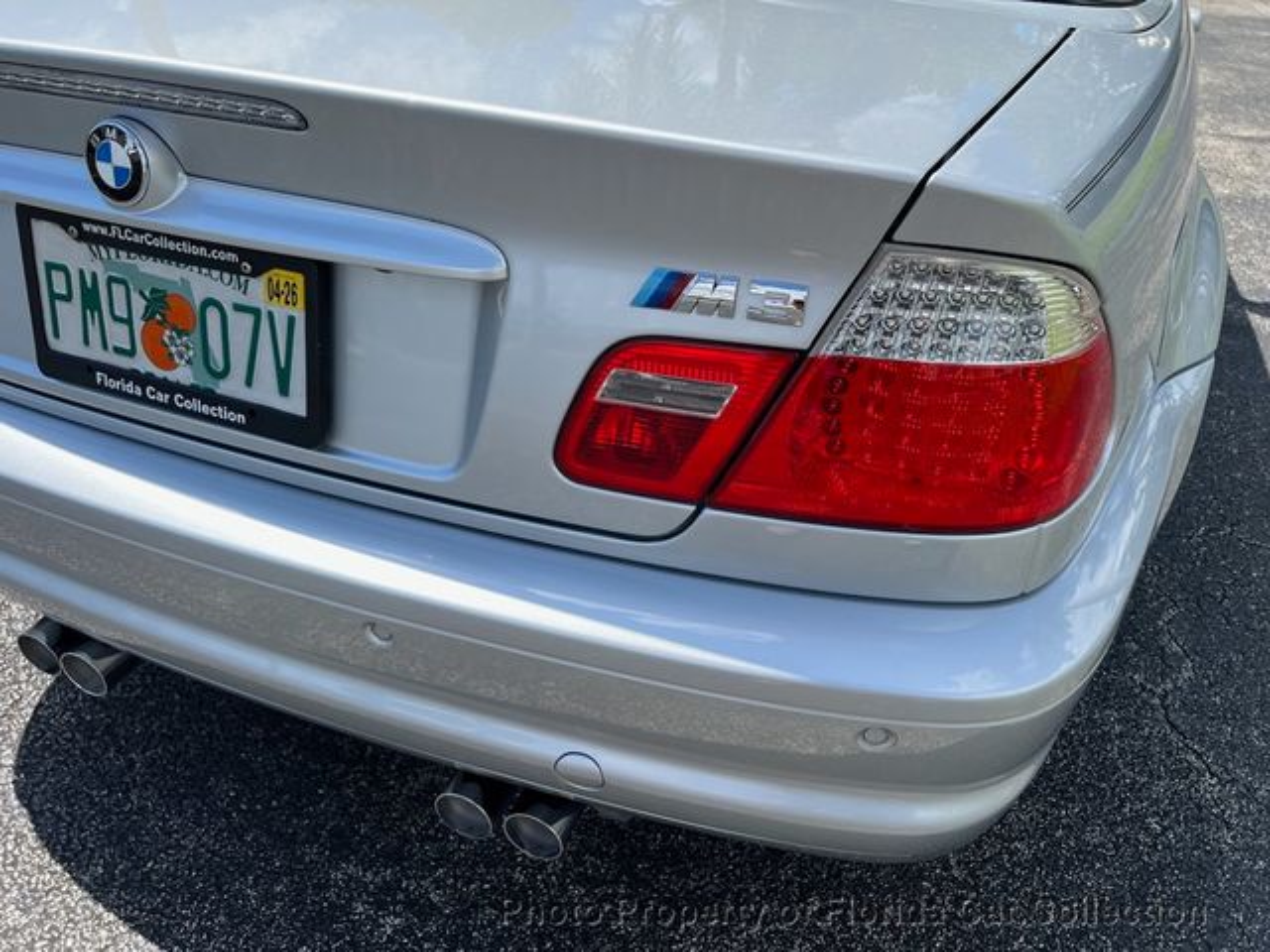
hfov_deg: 67.3
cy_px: 476
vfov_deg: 53.1
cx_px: 635
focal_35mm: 26
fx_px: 954
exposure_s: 1/2404
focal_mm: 5.7
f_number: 1.5
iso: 50
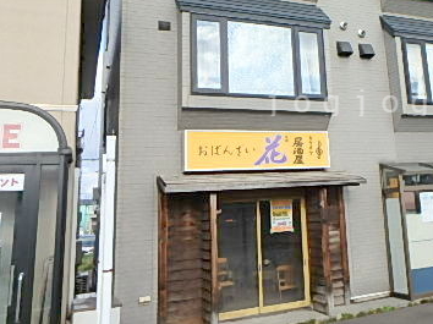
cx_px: 350
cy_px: 101
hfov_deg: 46.3
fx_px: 475
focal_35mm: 38
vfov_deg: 37.2
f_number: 3.5
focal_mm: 3.7
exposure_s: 1/500
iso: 125
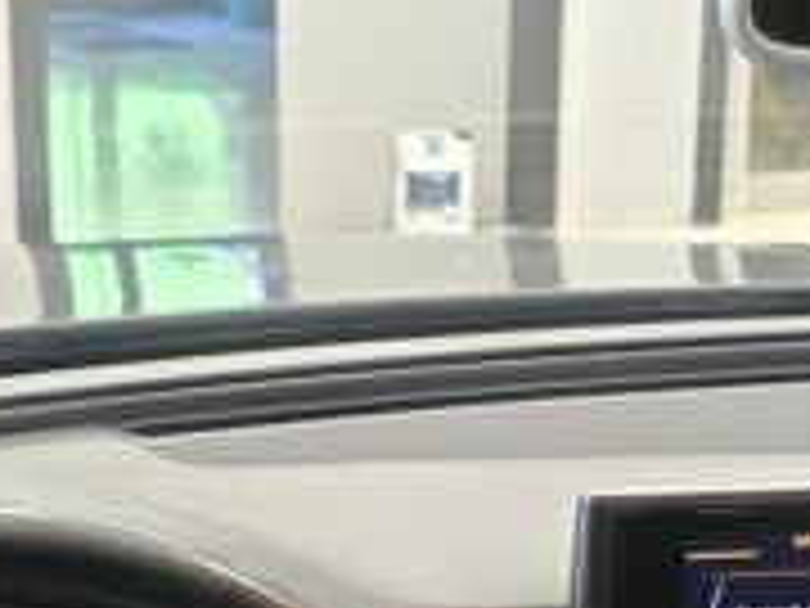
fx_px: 2387
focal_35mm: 102
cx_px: 518
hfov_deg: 19.2
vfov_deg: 14.4
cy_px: 513
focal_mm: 6.3
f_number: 1.7
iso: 800
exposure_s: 1/100
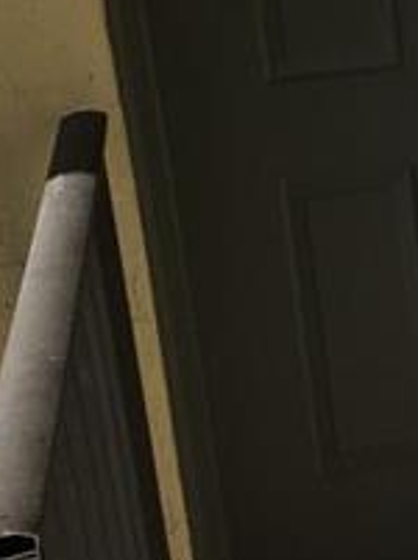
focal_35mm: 111
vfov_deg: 17.7
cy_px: 223
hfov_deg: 12.1
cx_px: 780
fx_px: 1793
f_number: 2.2
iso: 32
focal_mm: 4.15
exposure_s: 1/3049
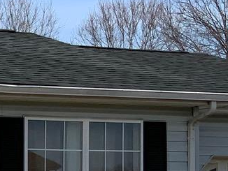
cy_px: 241
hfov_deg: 9.8
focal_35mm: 182
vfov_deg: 8.0
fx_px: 1200
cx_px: -276
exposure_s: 1/2058
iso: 16
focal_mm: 3
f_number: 1.8
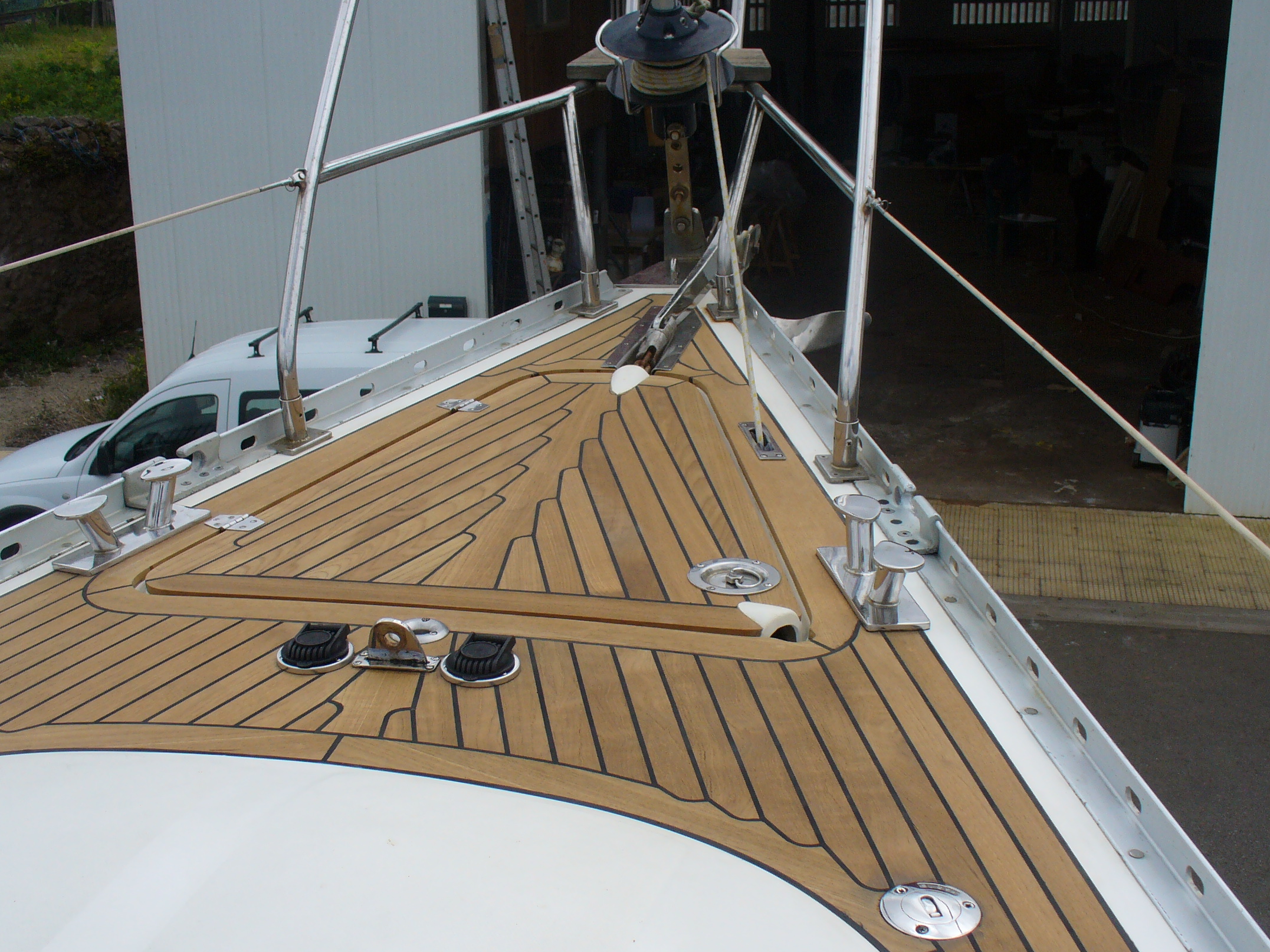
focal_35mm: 44
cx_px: 647
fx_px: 1614
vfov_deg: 32.8
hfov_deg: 42.9
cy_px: 549
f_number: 5.6
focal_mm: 6.1
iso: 80
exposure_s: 1/500
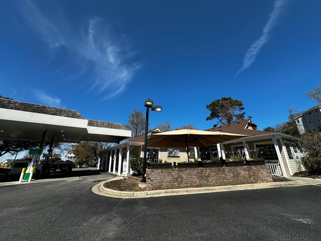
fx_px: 130
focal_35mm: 14
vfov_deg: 85.7
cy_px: 120
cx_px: 160
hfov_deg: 102.1
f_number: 2.2
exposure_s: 1/1916
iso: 40
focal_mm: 2.22
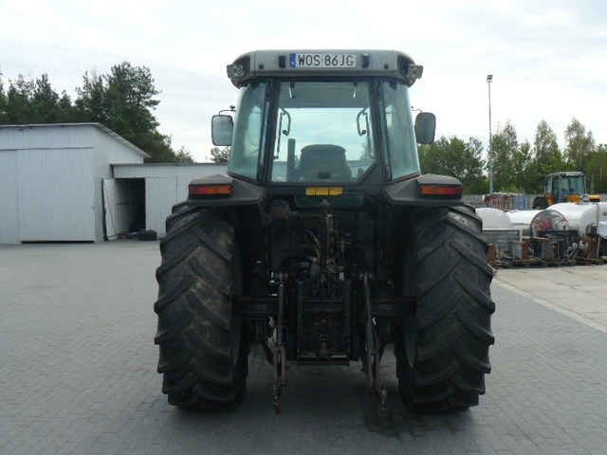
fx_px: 631
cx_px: 304
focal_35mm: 36
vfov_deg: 39.7
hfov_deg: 51.4
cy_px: 228
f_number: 5.6
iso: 100
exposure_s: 1/250
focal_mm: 6
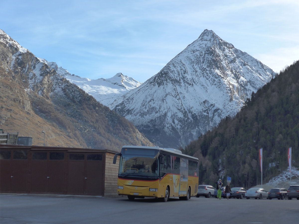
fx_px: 570
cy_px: 112
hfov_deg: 29.4
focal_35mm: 66
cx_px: 150
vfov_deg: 22.3
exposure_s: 1/640
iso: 160
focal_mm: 13.4
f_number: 3.9
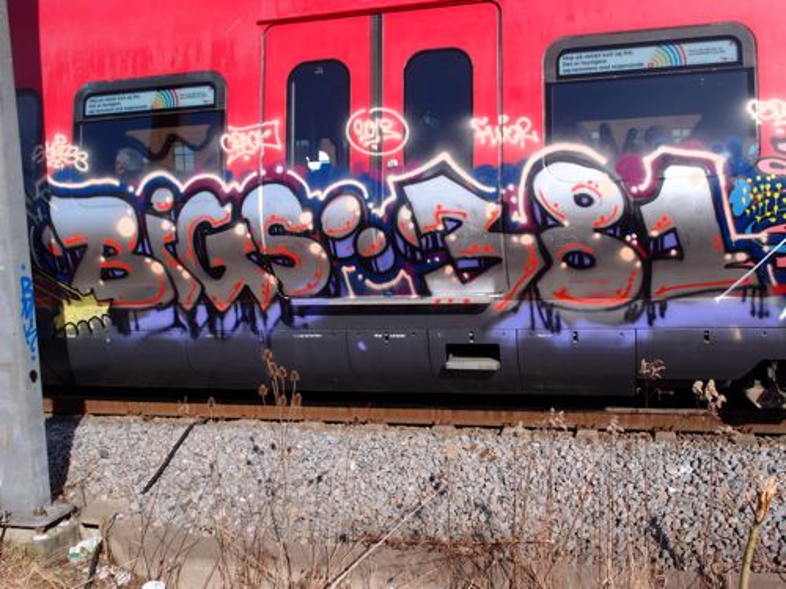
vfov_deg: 41.8
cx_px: 393
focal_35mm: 34
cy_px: 294
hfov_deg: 54.0
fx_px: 772
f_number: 4
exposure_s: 1/800
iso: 100
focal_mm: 7.41
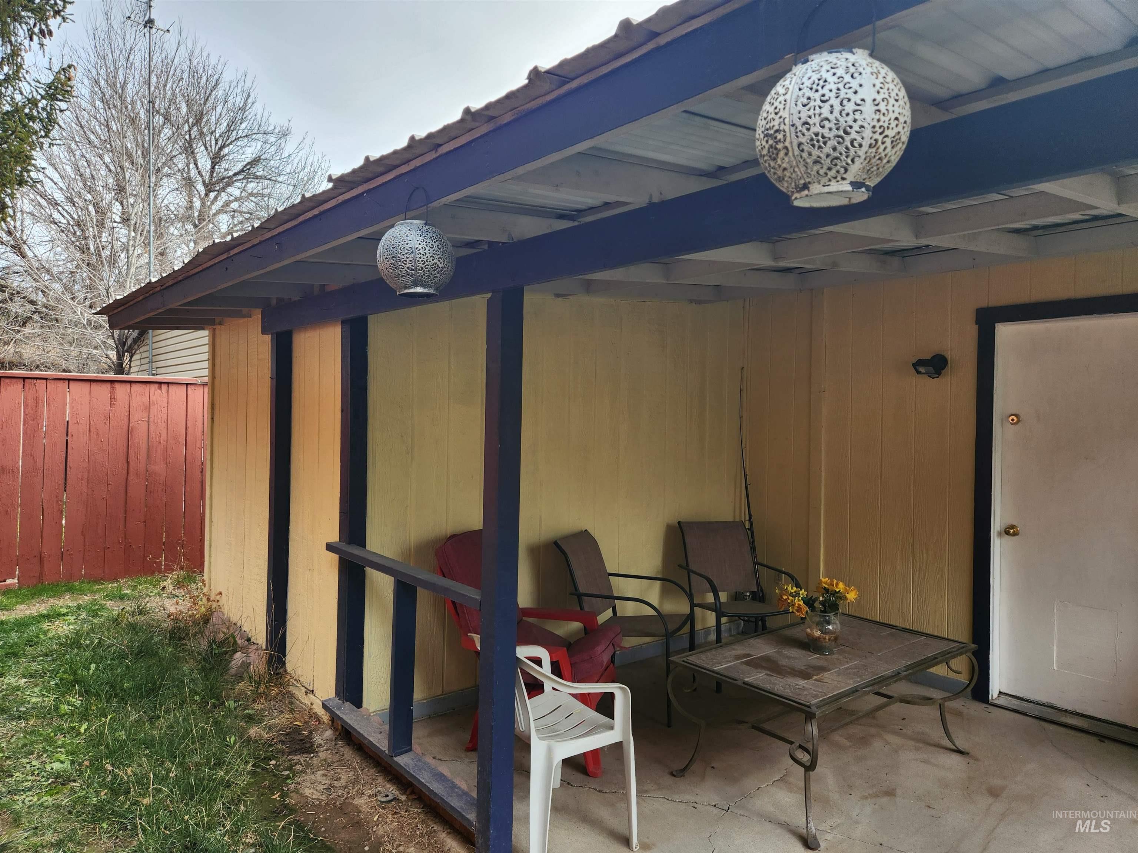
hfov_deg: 73.9
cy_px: 426
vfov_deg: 58.9
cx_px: 569
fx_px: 756
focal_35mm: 23
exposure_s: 1/180
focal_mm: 5.4
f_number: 1.8
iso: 64
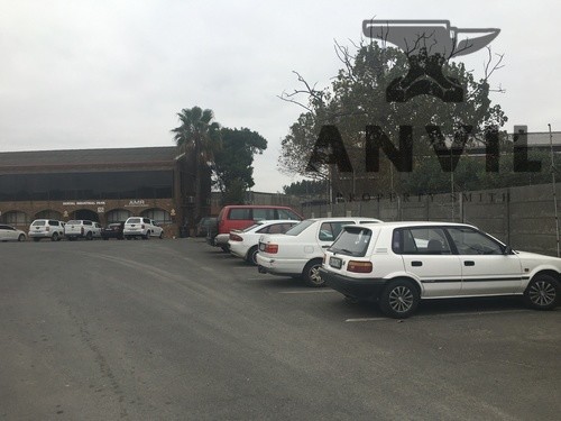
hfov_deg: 61.7
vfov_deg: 48.2
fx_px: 470
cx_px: 280
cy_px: 210
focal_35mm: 29
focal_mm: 4.15
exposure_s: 1/381
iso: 25
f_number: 2.2
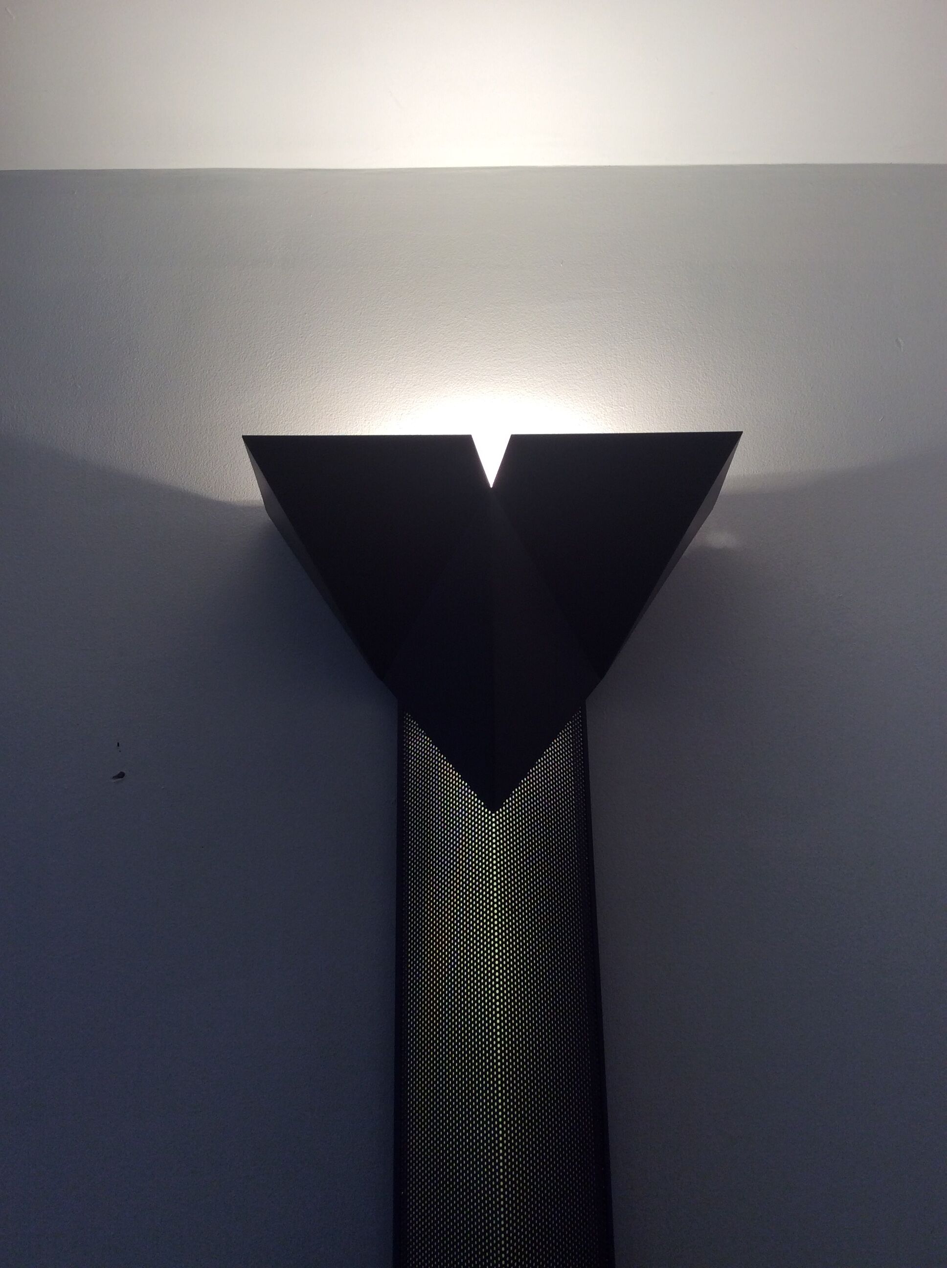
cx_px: 474
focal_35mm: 32
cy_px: 634
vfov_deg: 56.9
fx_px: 1170
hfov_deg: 44.1
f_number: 2.4
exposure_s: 1/100
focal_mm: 3.3
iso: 32
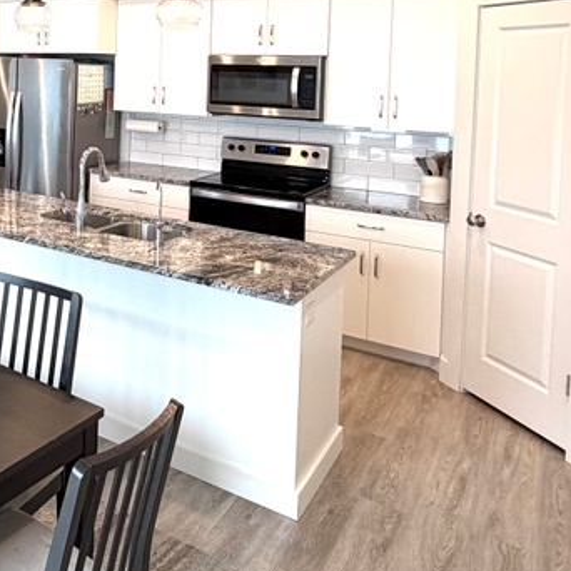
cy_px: 87
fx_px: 691
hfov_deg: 39.1
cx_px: -15
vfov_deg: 42.2
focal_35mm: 37
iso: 160
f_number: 2.2
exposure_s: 1/120
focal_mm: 2.22
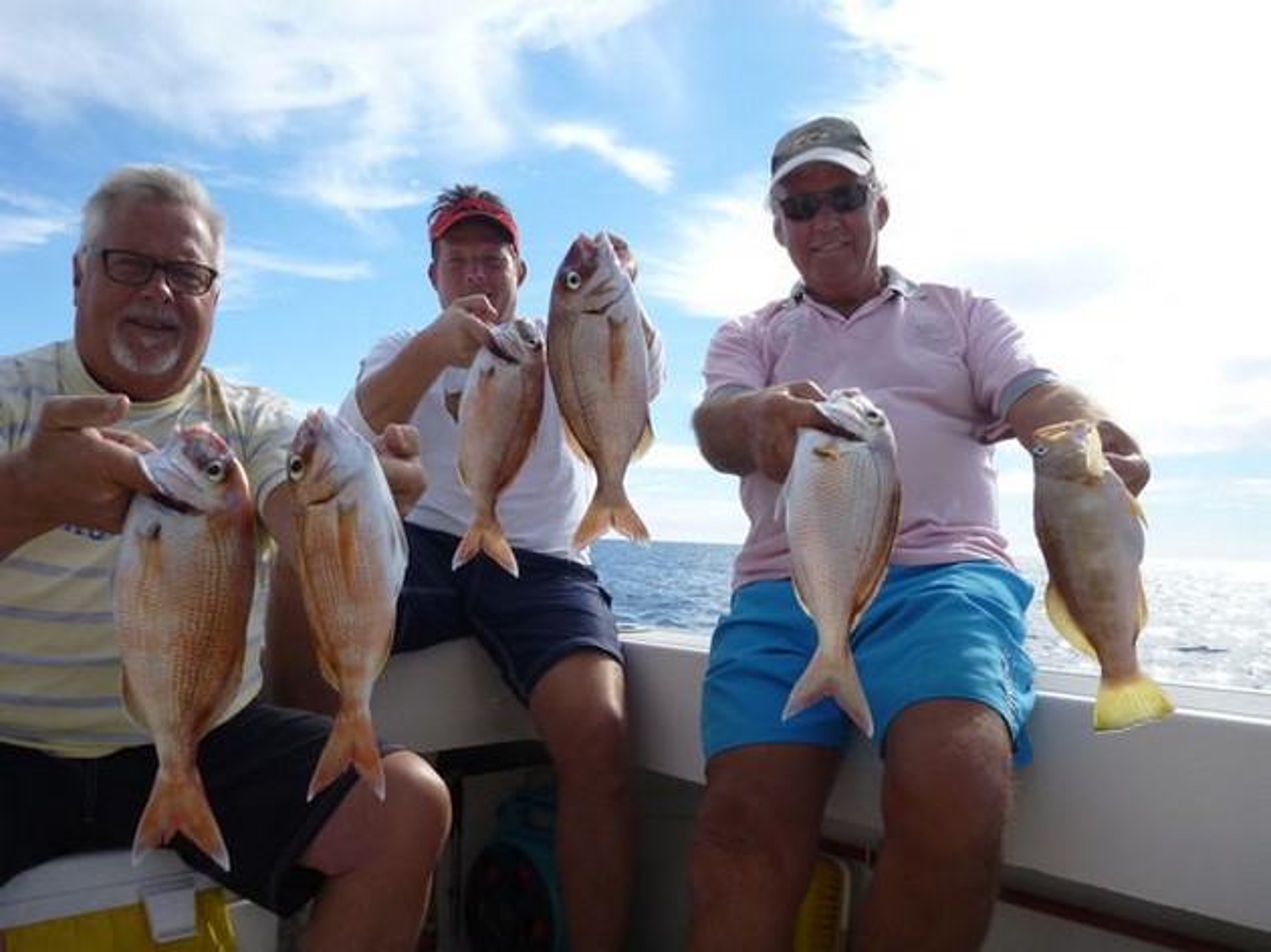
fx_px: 1028
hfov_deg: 63.5
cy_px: 476
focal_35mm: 28
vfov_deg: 49.7
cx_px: 636
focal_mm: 4.9
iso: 100
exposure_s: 1/640
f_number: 3.3
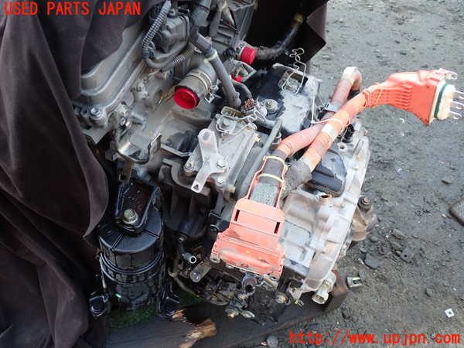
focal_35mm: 30
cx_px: 232
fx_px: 402
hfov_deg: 60.0
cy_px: 174
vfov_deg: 46.8
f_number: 2.3
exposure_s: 1/50
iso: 200
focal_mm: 5.4
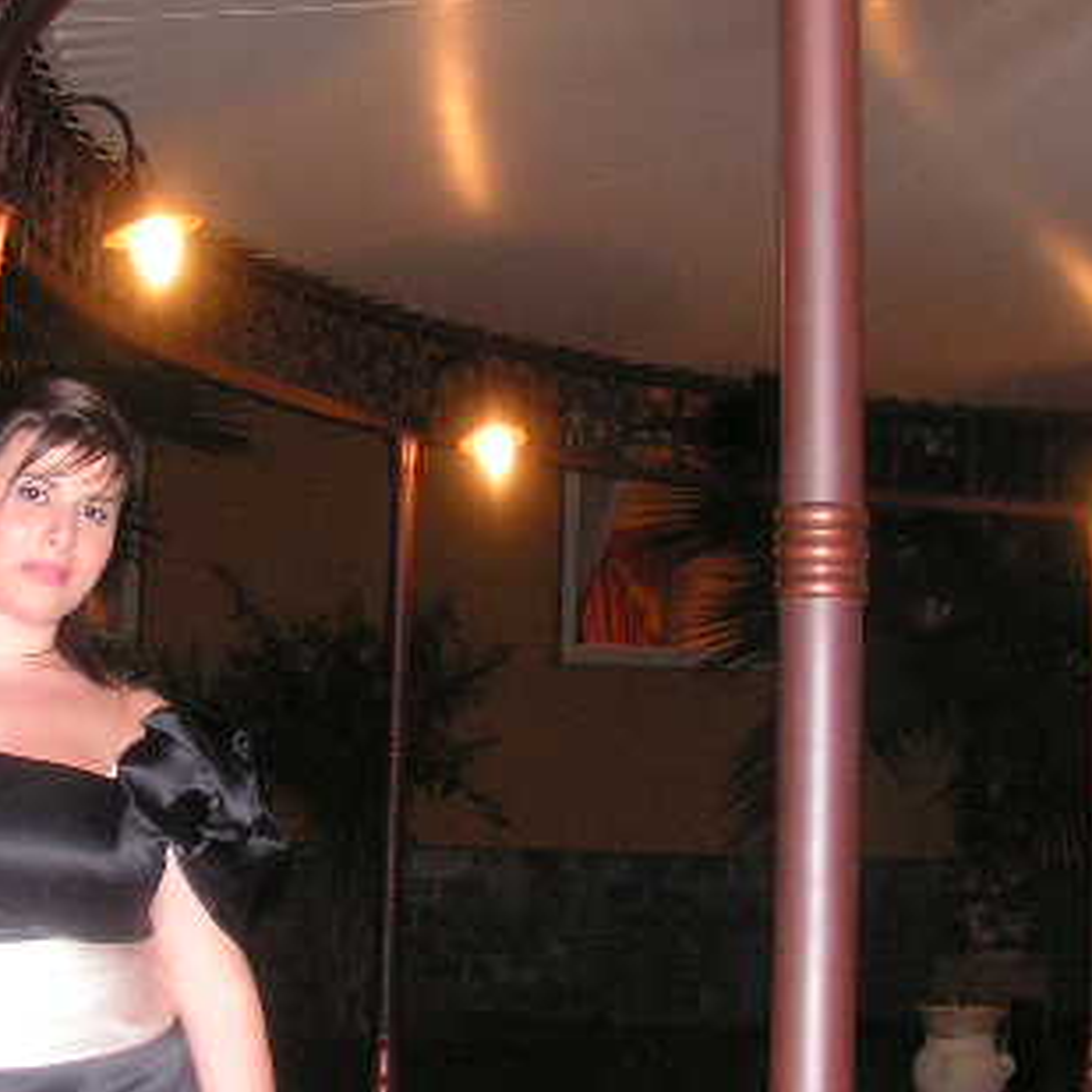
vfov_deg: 26.1
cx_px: 332
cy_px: 530
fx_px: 2356
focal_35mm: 66
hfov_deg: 25.9
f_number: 3.2
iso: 200
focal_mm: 6
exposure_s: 1/40
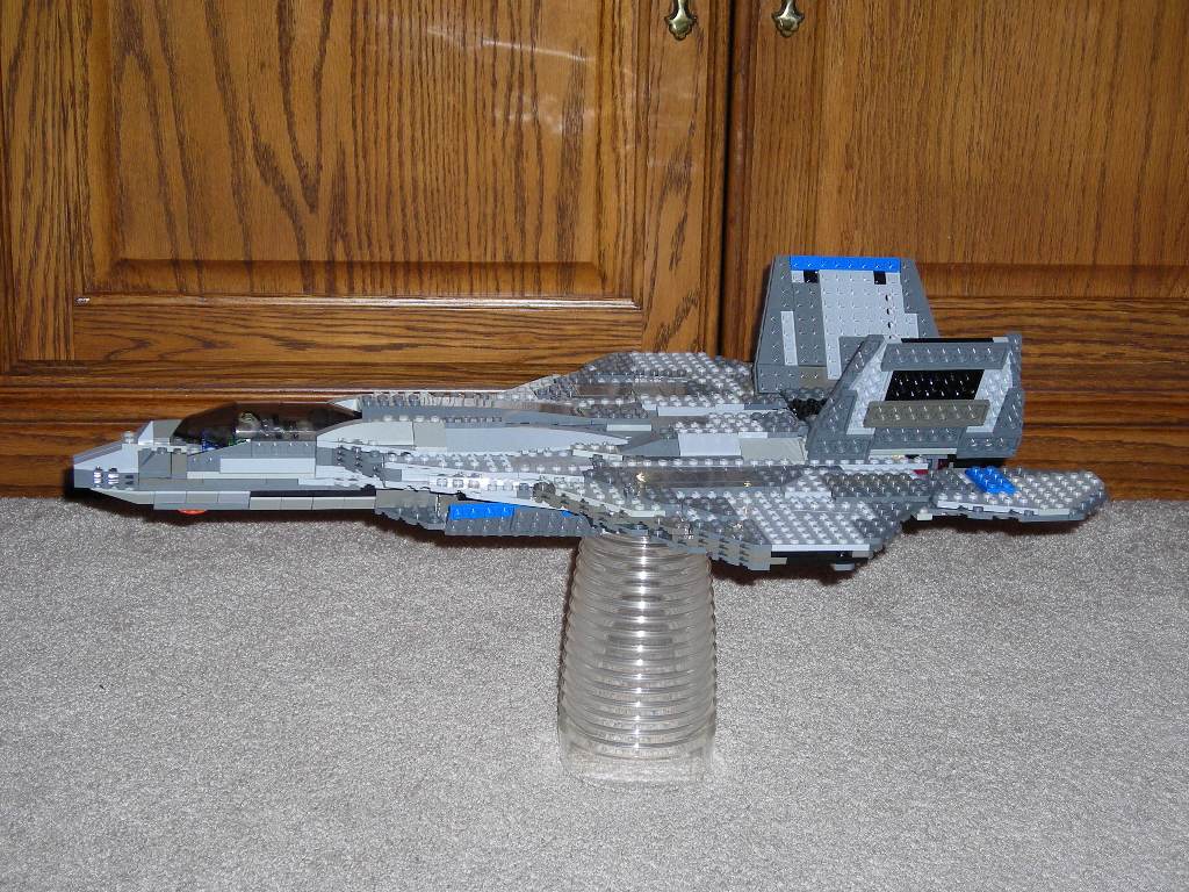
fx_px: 2645
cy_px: 446
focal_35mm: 77
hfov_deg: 25.3
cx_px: 594
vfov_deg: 19.1
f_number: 4.2
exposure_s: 1/120
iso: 145
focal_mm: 12.7
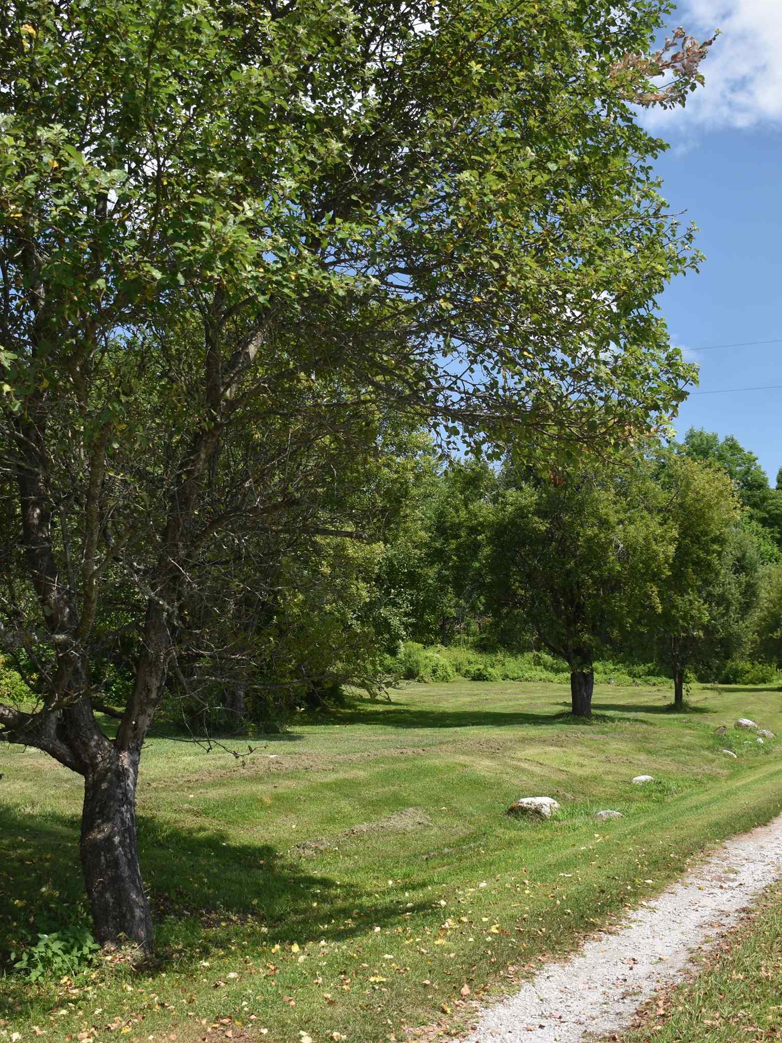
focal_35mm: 39
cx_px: 378
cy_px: 521
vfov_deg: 47.9
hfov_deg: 36.8
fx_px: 1175
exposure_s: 1/250
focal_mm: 18
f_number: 4
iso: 100
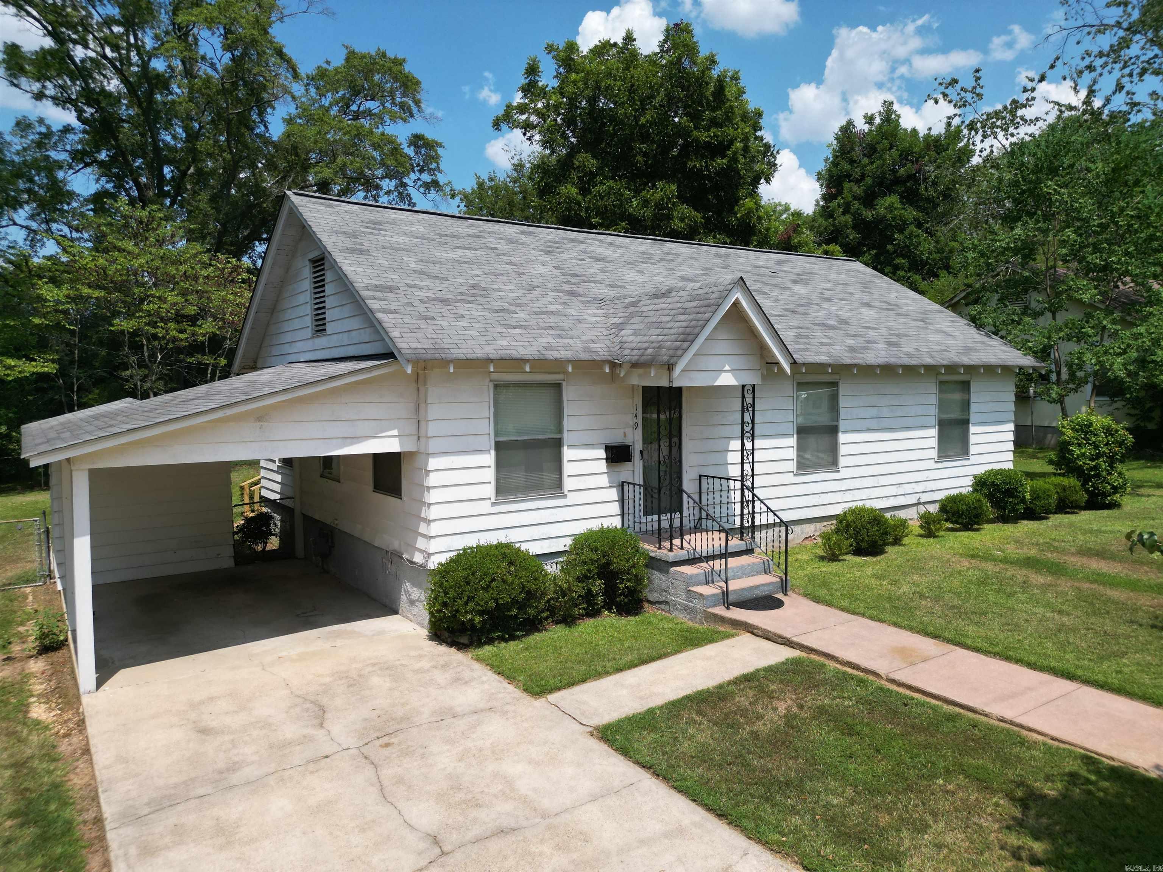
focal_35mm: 24
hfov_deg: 71.6
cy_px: 436
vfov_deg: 56.8
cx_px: 582
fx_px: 806
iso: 150
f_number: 1.7
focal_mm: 6.72
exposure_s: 1/4000
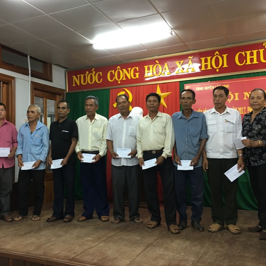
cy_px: 133
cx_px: 120
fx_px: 304
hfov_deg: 47.2
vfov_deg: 47.2
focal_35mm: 35
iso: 100
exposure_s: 1/33
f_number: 2.2
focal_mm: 4.15
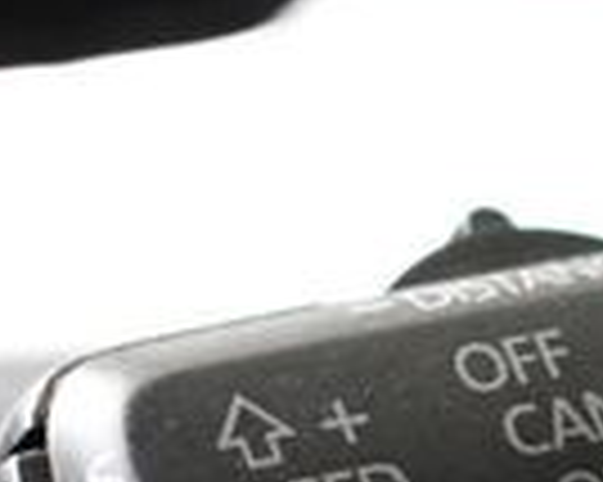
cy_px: 550
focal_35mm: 260
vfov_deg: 5.9
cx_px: 734
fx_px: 4637
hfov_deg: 7.4
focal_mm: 29
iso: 5600
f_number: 4.2
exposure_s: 1/60
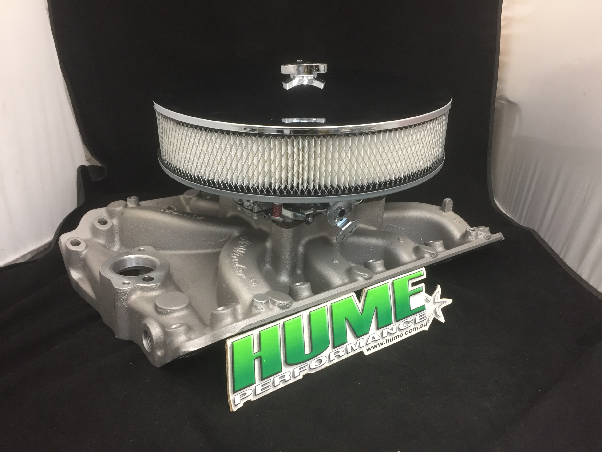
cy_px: 226
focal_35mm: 29
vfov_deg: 48.2
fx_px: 504
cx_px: 301
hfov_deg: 61.7
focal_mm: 4.15
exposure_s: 1/33
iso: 125
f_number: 2.2
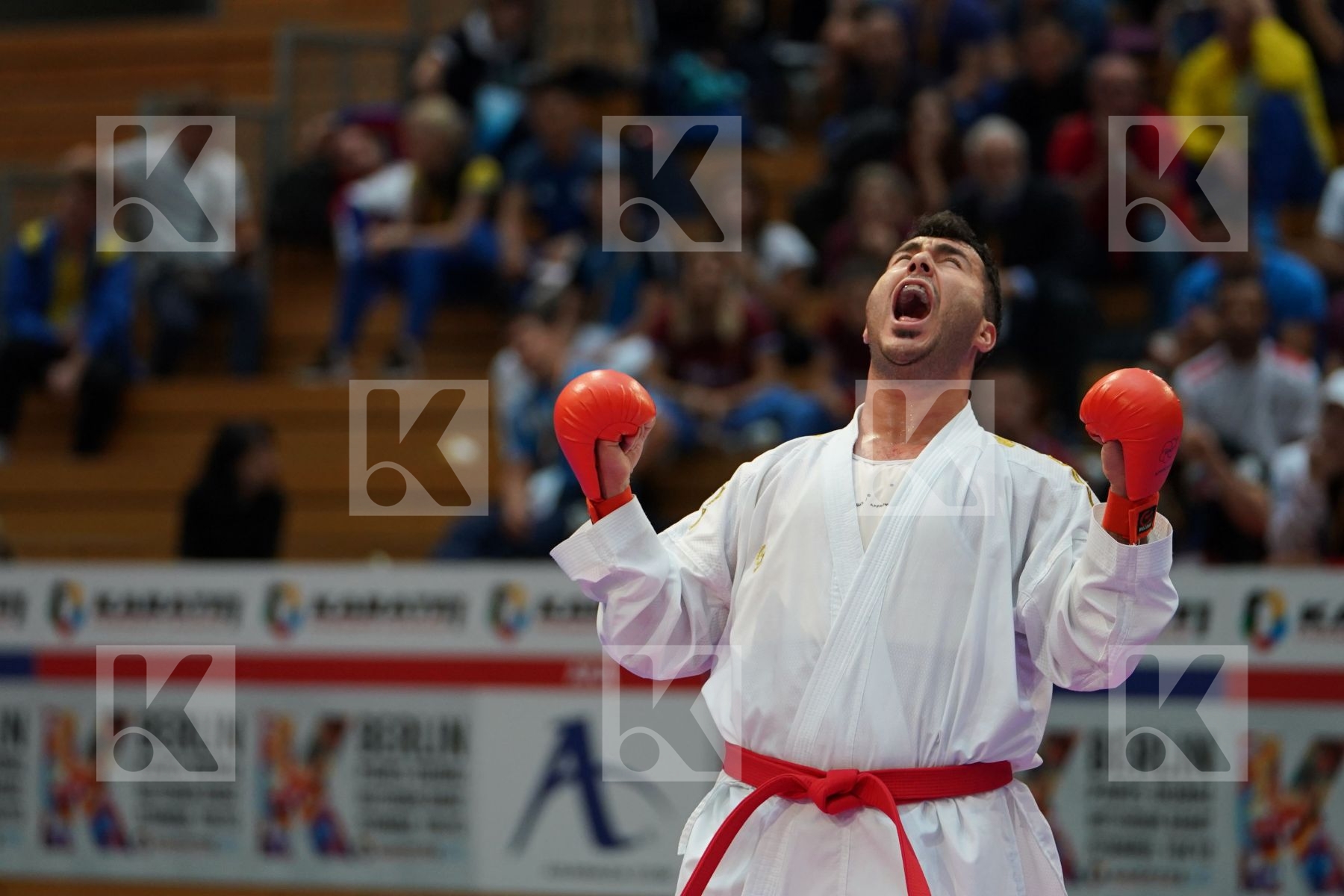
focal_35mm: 219
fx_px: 8175
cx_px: 672
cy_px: 448
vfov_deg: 6.3
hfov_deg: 9.4
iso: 1600
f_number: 2.8
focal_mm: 146
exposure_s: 1/1000
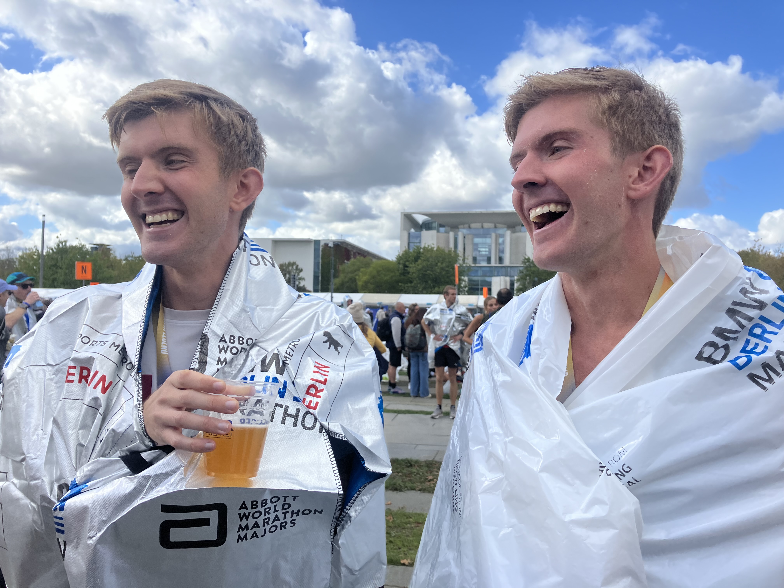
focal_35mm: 28
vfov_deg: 49.7
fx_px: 634
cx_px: 392
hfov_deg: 63.4
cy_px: 294
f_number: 1.8
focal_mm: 3.99
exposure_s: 1/1130
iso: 32
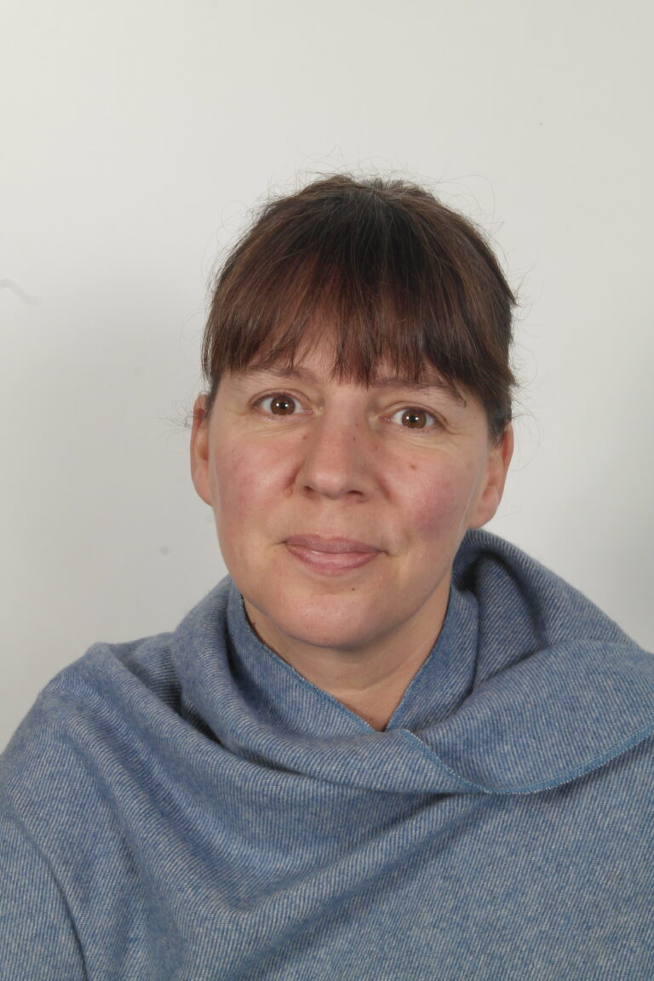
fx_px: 2098
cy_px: 490
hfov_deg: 17.7
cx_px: 327
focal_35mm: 77
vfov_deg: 26.3
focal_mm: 50
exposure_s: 1/160
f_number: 22
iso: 800
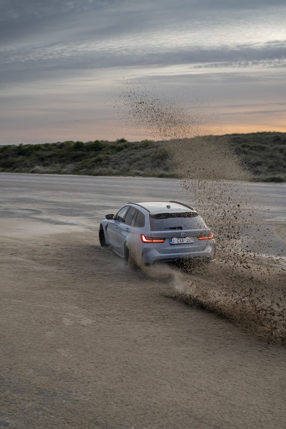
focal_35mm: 42
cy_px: 240
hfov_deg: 31.9
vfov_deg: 46.3
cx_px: 154
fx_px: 501
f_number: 2.8
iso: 500
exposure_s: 1/200
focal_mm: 35
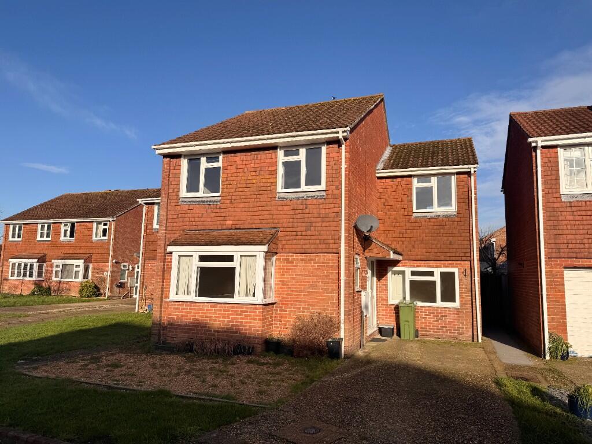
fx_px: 410
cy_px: 222
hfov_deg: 71.6
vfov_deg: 56.8
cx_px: 296
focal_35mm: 24
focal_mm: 6.76
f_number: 1.78
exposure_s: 1/5814
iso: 80
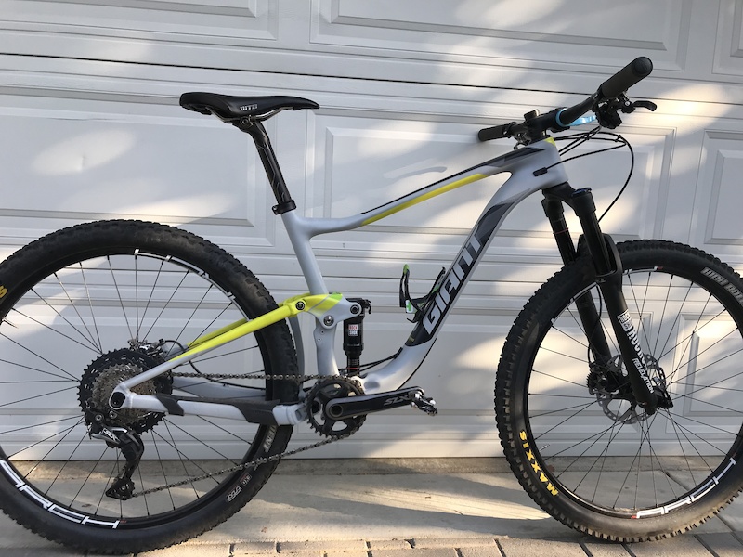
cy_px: 278
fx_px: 601
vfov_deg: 49.7
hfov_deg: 63.4
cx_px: 372
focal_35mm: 28
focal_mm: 3.99
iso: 20
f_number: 1.8
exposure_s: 1/288
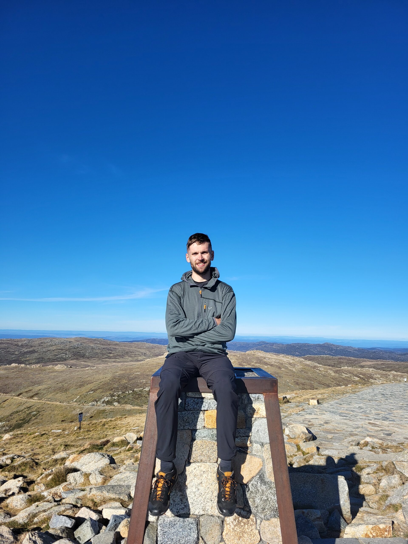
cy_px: 272
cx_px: 204
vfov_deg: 67.3
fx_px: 409
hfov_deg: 53.1
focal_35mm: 26
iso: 40
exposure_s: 1/2945
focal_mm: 5.4
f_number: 1.8
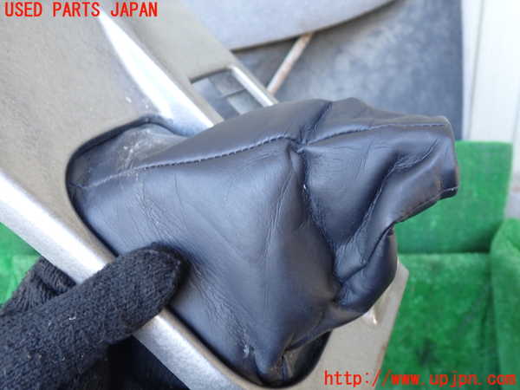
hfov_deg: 60.0
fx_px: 451
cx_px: 260
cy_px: 195
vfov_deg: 46.8
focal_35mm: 30
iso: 200
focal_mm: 5.4
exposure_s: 1/30
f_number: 2.3
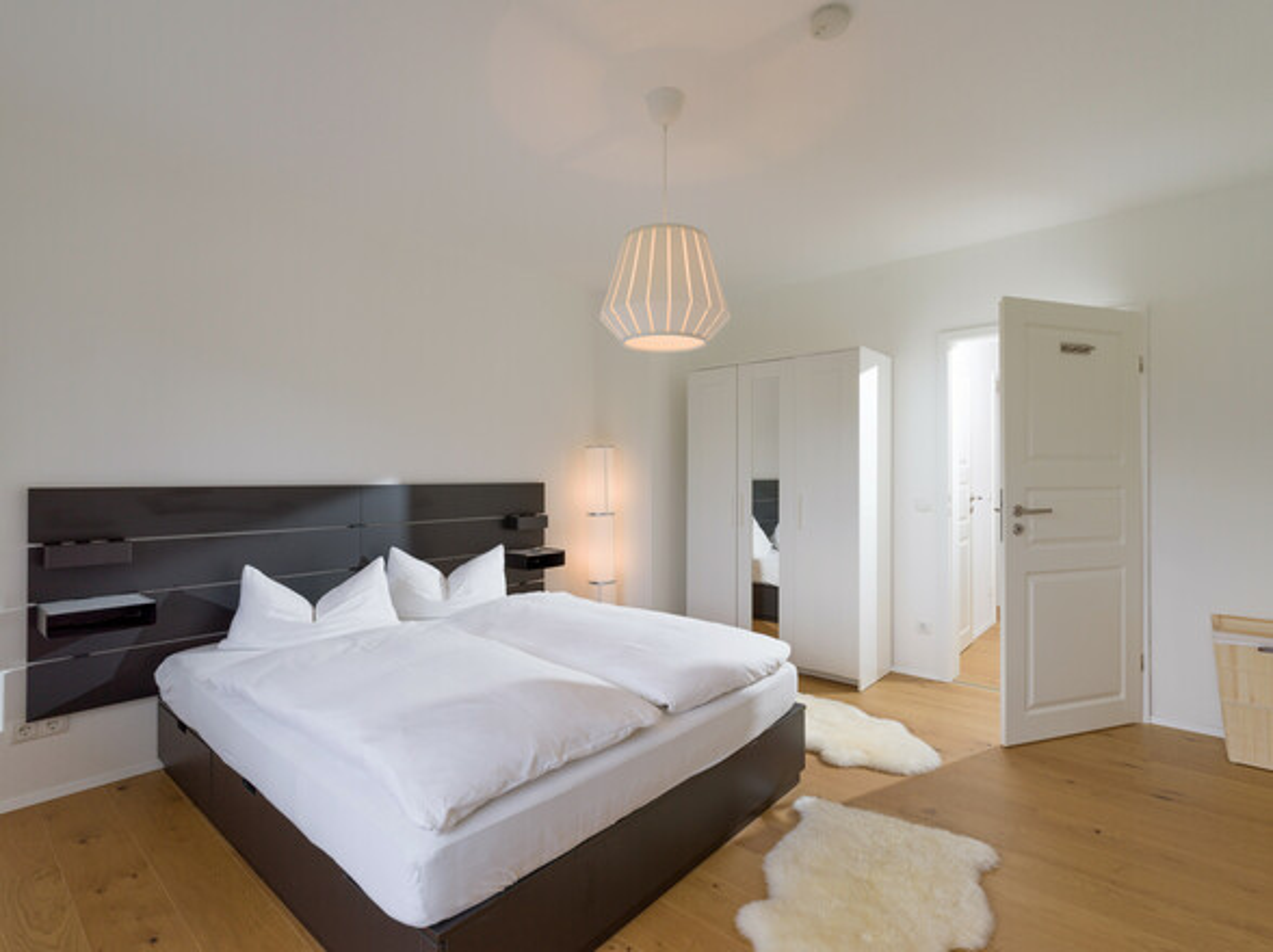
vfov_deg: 78.0
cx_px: 636
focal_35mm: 16
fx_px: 588
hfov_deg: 94.5
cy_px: 476
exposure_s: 1/80
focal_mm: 21
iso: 400
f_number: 8
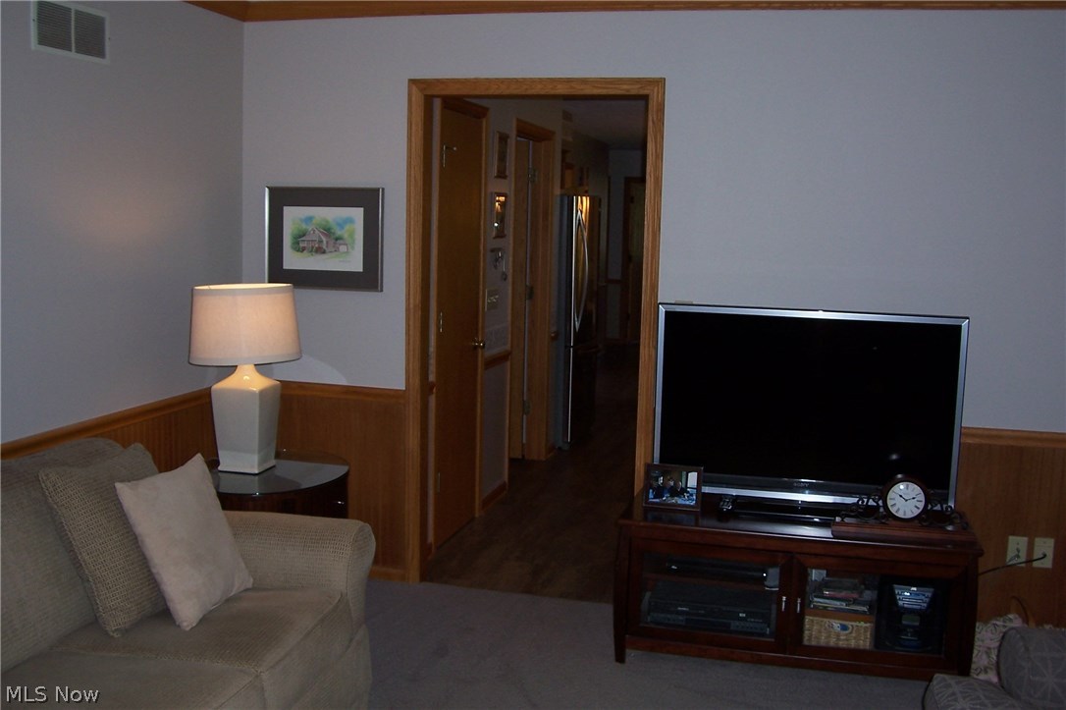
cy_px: 355
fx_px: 1006
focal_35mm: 34
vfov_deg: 38.8
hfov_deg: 55.8
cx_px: 533
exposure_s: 1/60
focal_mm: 5.6
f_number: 2.7
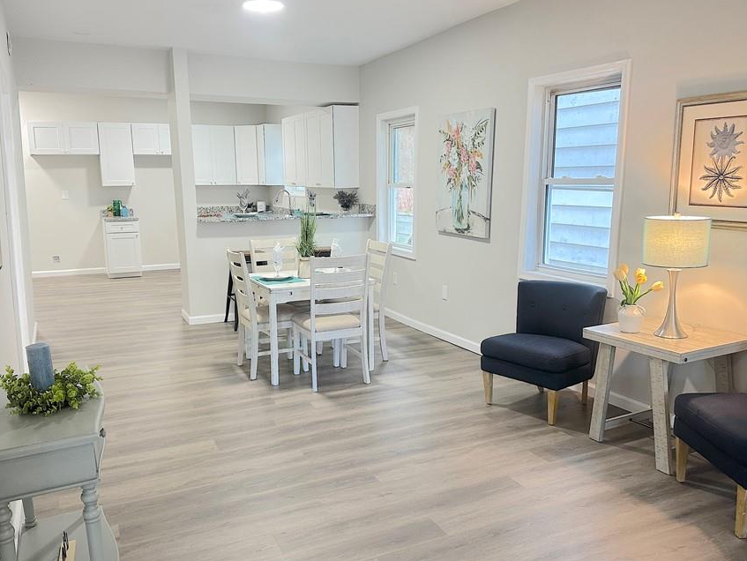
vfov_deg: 48.3
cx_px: 351
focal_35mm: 29
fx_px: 626
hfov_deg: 61.6
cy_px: 289
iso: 125
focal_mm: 6.86
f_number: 1.78
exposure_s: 1/60
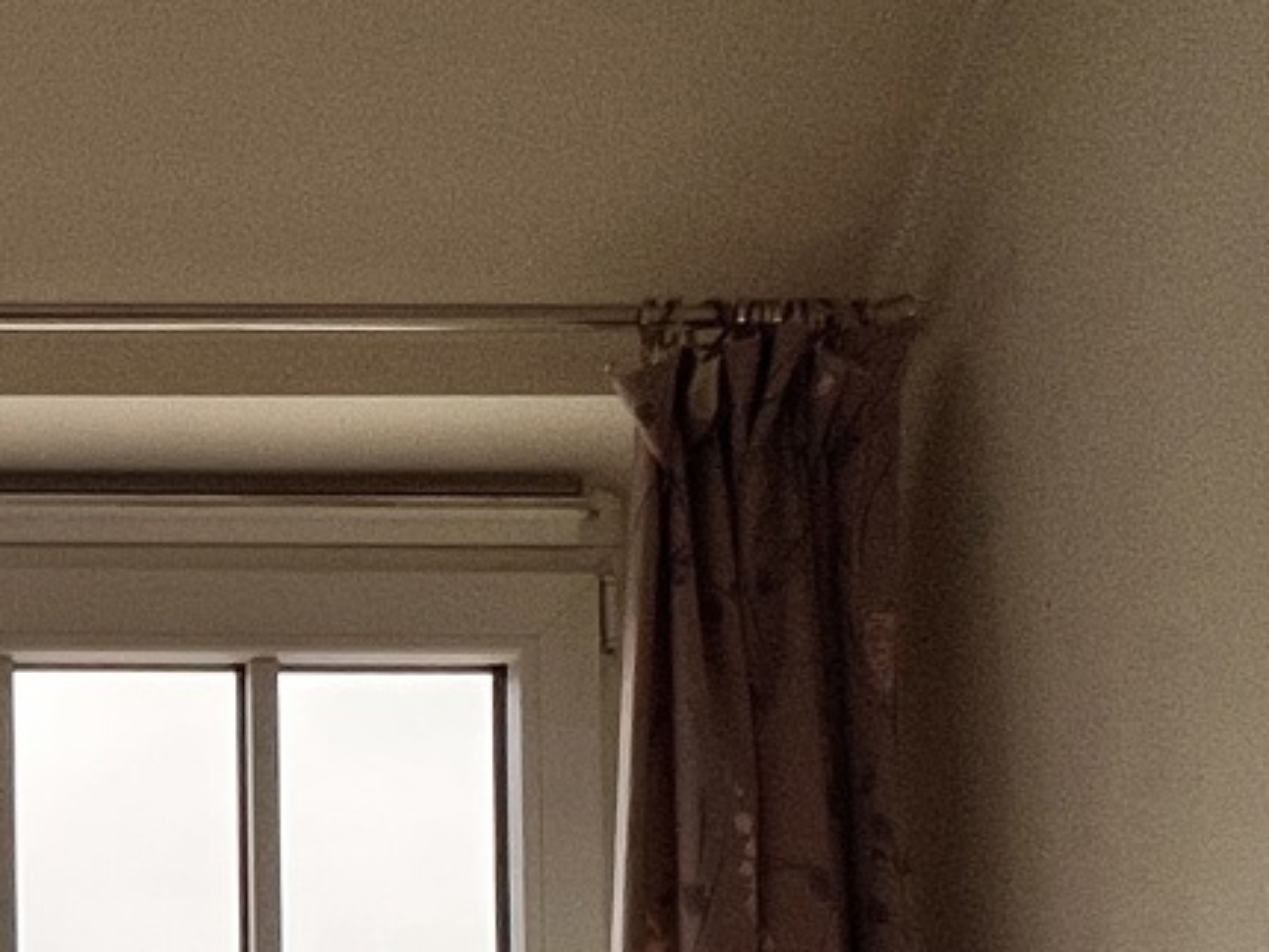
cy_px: 1282
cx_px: -357
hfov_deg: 27.9
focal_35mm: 58
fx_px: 2127
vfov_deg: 22.3
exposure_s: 1/100
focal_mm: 1.57
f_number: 1.8
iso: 64
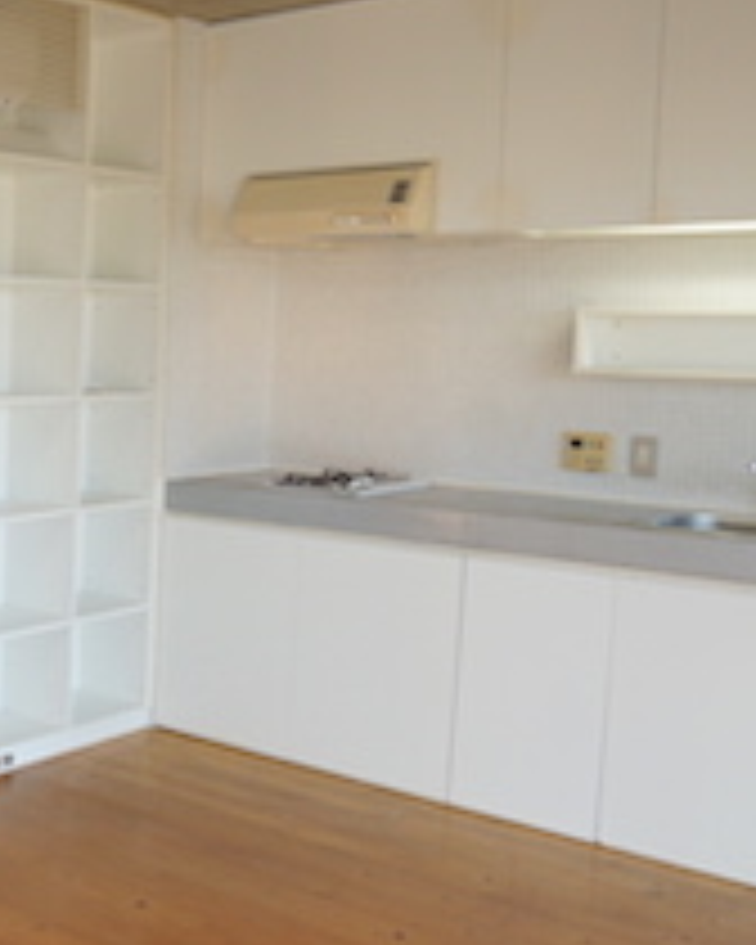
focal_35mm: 46
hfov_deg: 27.2
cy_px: 464
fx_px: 1298
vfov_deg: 40.0
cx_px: -230
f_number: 4
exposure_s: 1/60
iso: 200
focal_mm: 11
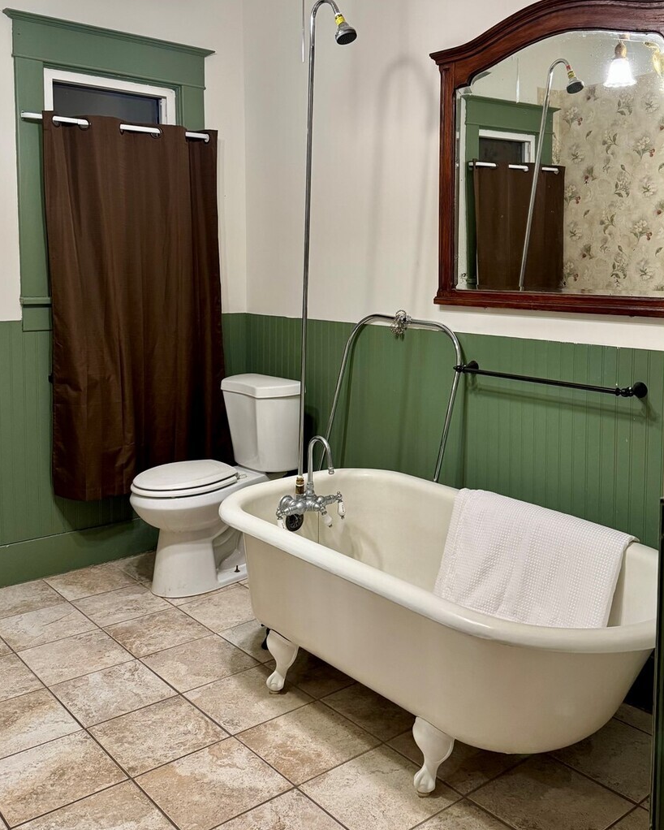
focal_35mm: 33
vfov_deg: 53.8
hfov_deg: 44.5
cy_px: 325
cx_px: 370
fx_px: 810
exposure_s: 1/60
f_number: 1.78
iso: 320
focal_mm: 6.76
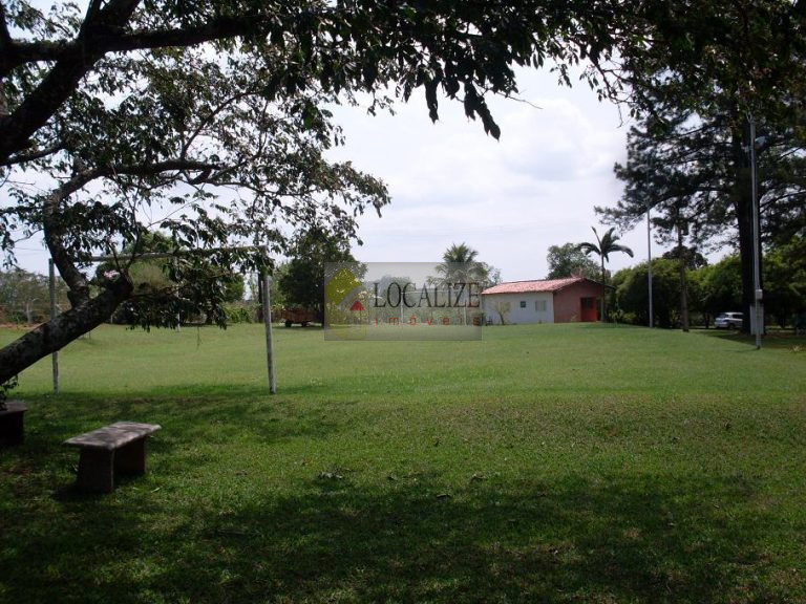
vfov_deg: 37.7
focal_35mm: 38
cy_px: 302
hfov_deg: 49.0
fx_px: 885
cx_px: 403
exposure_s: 1/250
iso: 80
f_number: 8.4
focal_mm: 6.3
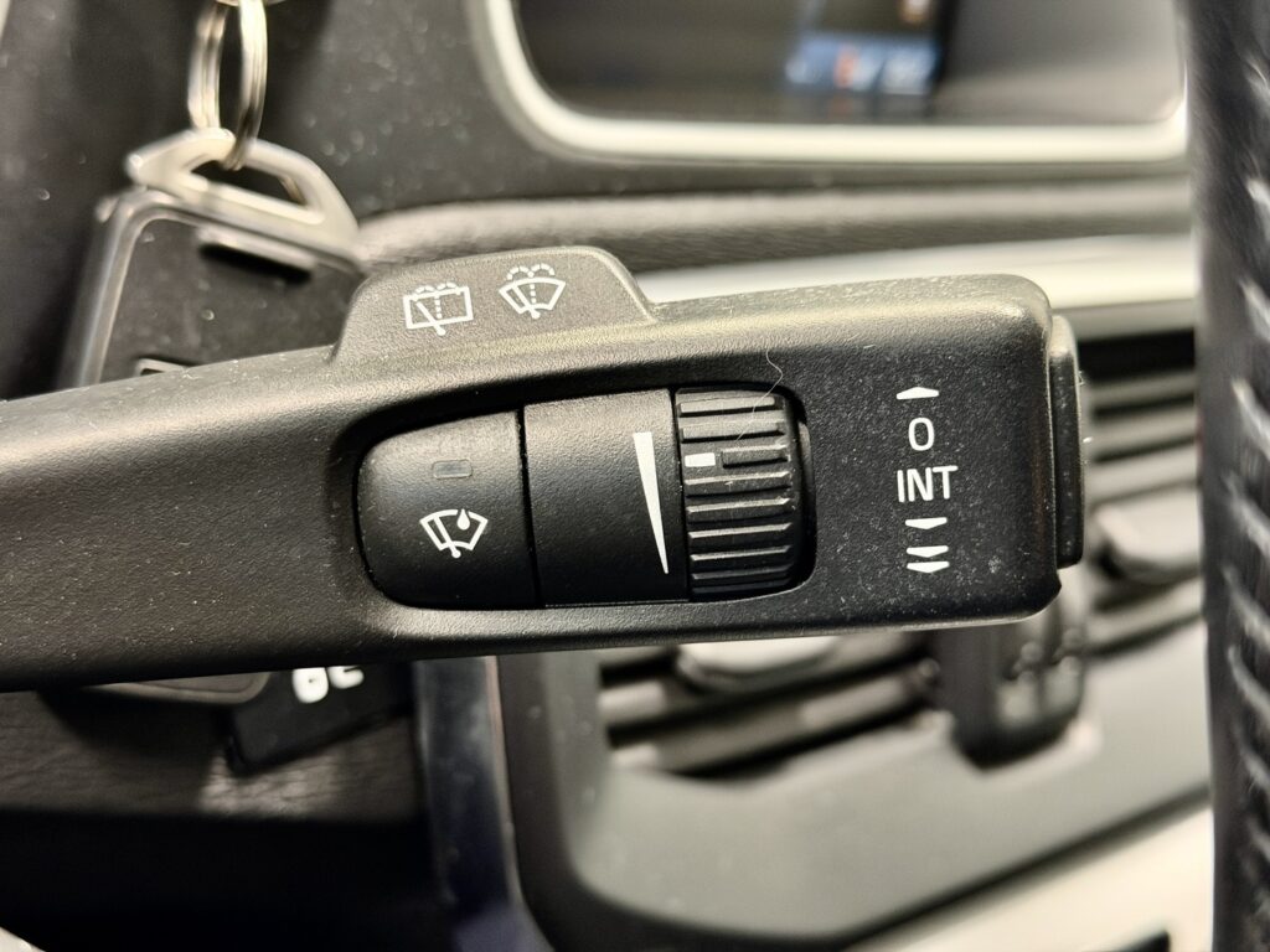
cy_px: 476
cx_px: 635
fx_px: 1761
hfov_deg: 39.7
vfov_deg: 30.3
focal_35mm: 48
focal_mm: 6.76
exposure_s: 1/33
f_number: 1.78
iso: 500
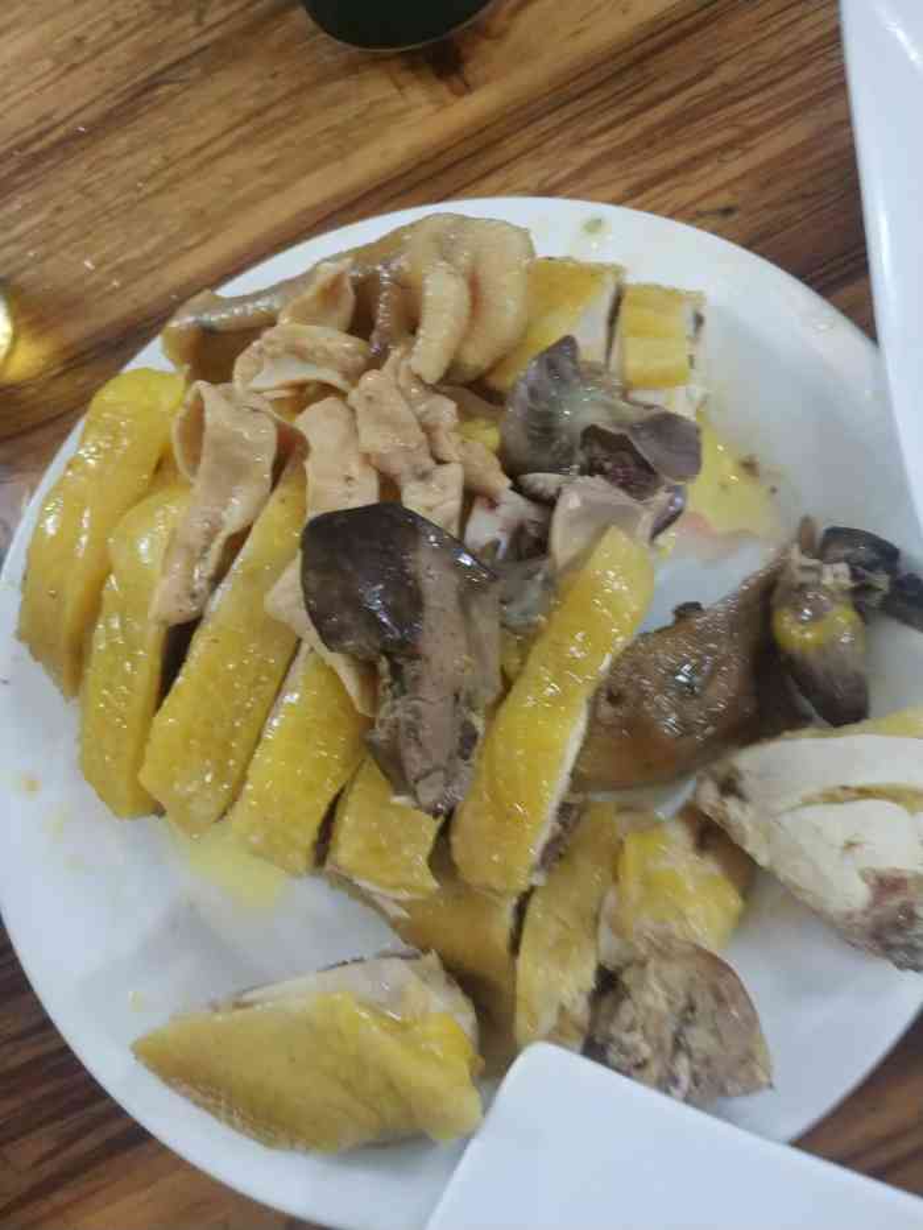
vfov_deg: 56.8
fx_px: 1137
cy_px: 615
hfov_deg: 44.2
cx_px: 462
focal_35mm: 32
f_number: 2
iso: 601
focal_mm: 4.5
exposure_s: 1/17
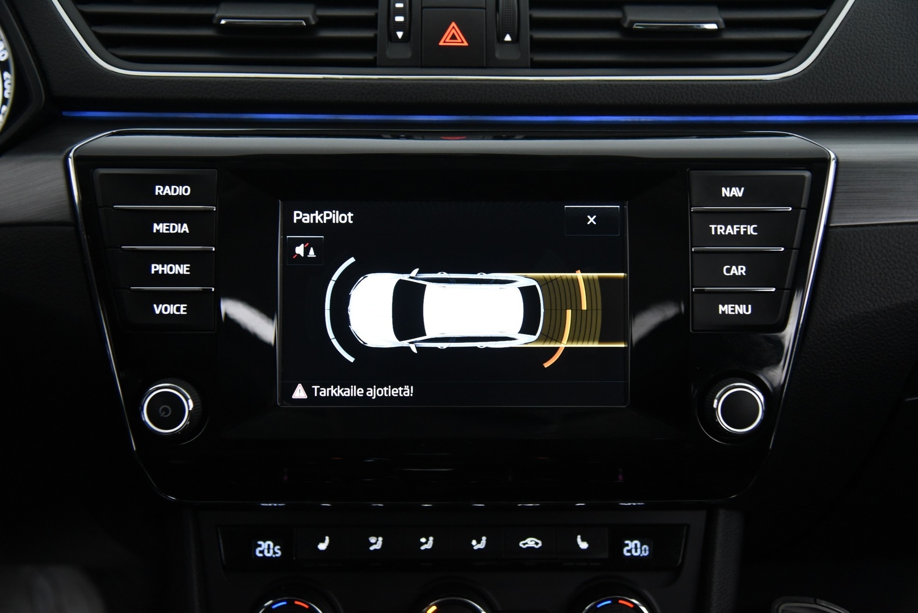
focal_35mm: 40
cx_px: 459
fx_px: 1020
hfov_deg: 48.4
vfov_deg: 33.4
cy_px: 306
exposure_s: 1/50
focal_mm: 40
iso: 4000
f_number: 4
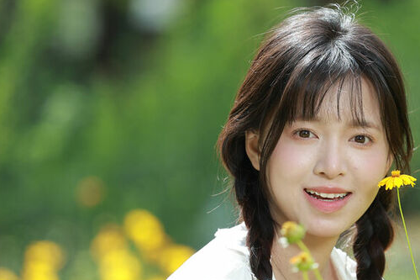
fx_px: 4338
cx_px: 268
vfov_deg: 3.7
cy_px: 213
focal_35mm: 372
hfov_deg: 5.5
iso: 100
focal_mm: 177
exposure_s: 1/500
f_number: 2.8
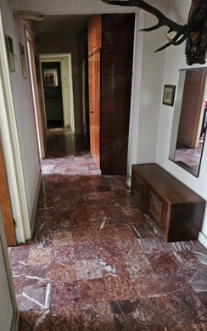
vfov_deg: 72.5
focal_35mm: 25
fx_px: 225
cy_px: 165
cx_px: 81
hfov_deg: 48.9
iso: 1250
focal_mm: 5.4
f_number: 1.8
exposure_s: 1/25.1
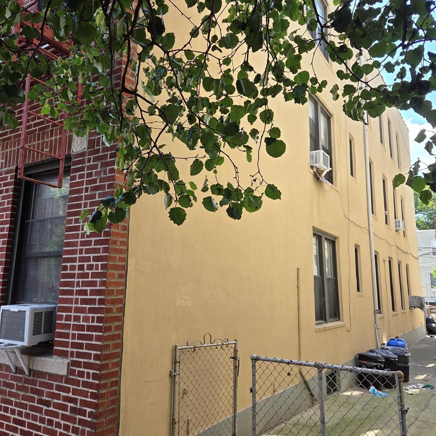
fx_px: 399
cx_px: 218
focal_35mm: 28
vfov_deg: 57.2
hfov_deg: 57.3
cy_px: 202
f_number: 1.8
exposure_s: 1/720
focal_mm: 5.4
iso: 80
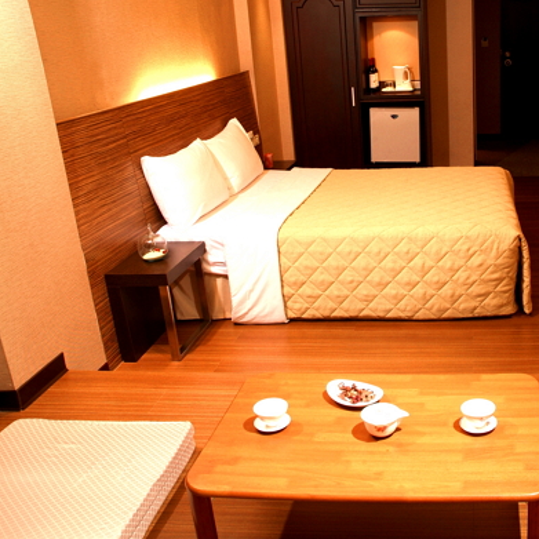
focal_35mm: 37
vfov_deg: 44.9
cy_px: 263
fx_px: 652
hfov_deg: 42.9
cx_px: 431
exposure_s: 1/6
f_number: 8
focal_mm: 18
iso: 200
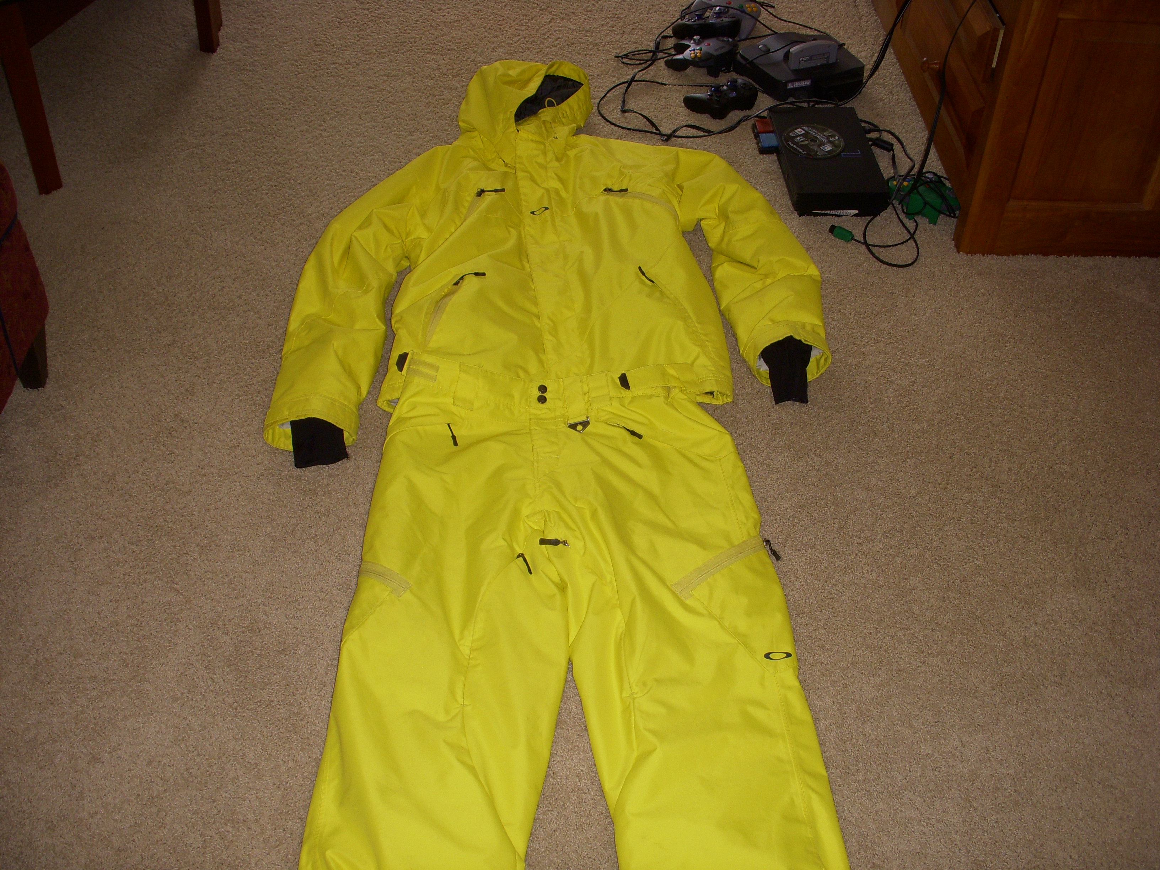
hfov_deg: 49.0
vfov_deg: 37.7
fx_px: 1273
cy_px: 435
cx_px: 580
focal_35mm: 38
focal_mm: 6.3
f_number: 3.3
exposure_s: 1/30
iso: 100
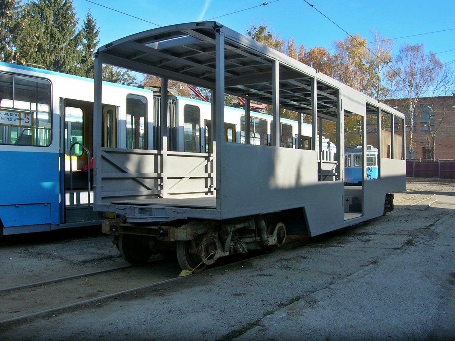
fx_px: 447
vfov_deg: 41.8
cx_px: 228
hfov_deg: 54.0
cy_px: 170
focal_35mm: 34
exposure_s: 1/163
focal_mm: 5.7
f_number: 4.9
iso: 50
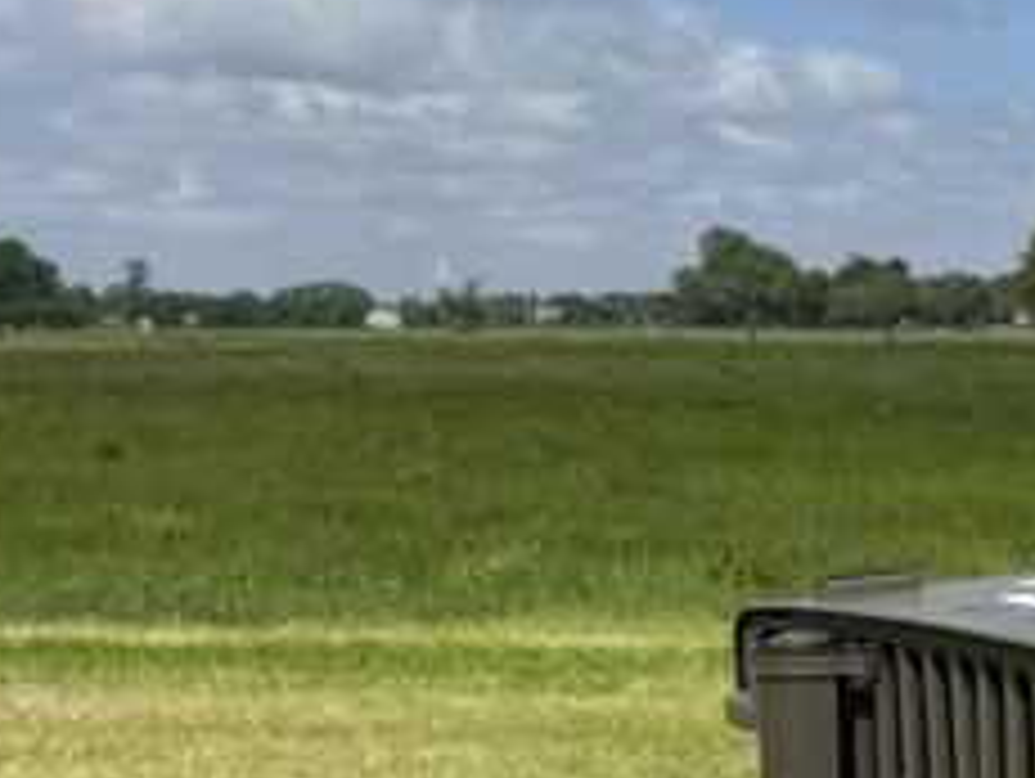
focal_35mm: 80
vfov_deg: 18.3
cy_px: 648
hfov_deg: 20.6
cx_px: 1584
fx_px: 2394
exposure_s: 1/5814
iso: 80
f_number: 1.78
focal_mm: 6.76
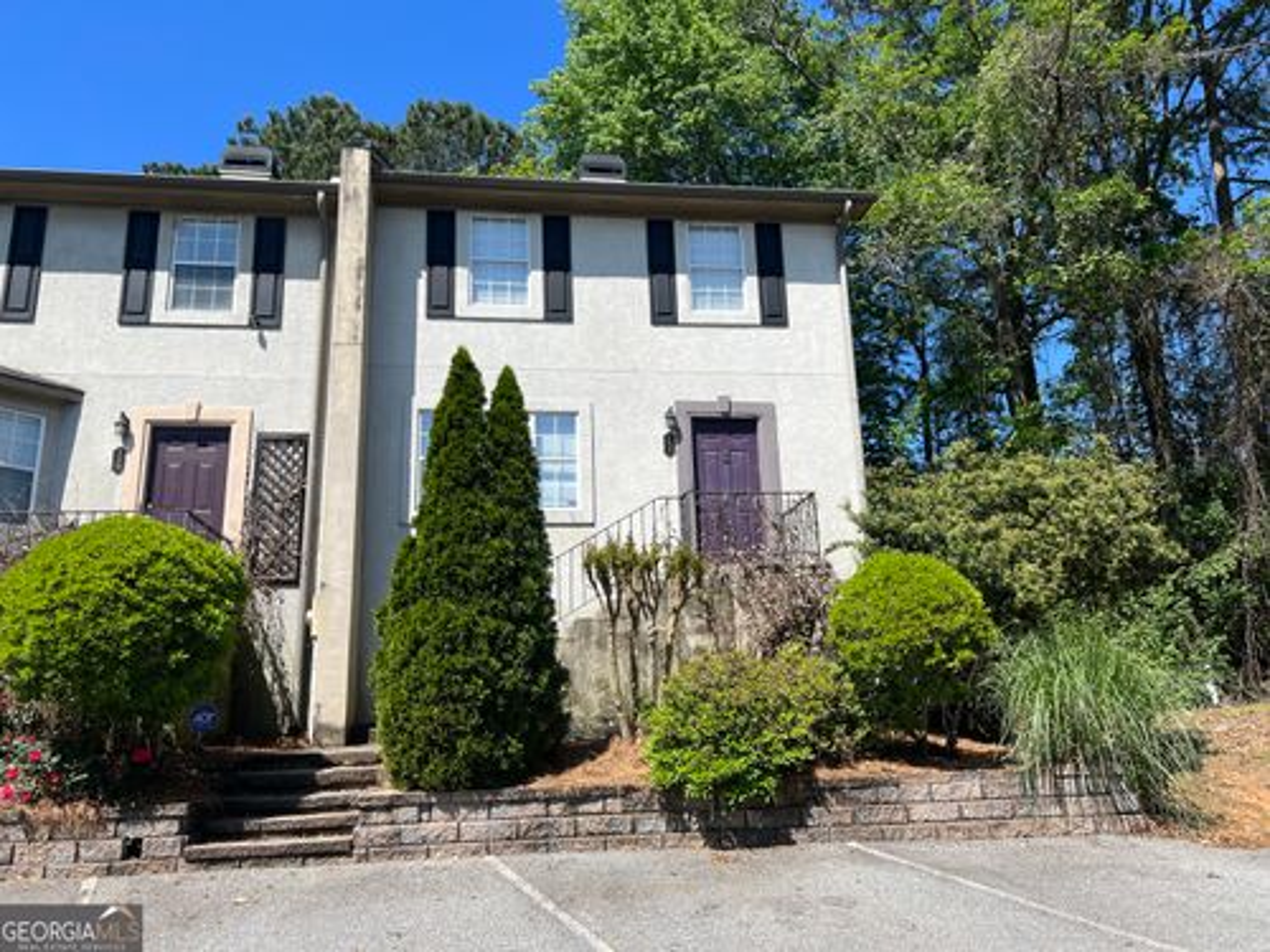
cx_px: 635
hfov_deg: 67.3
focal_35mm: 26
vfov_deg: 53.1
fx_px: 954
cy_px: 476
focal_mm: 5.7
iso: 50
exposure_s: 1/3077
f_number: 1.5
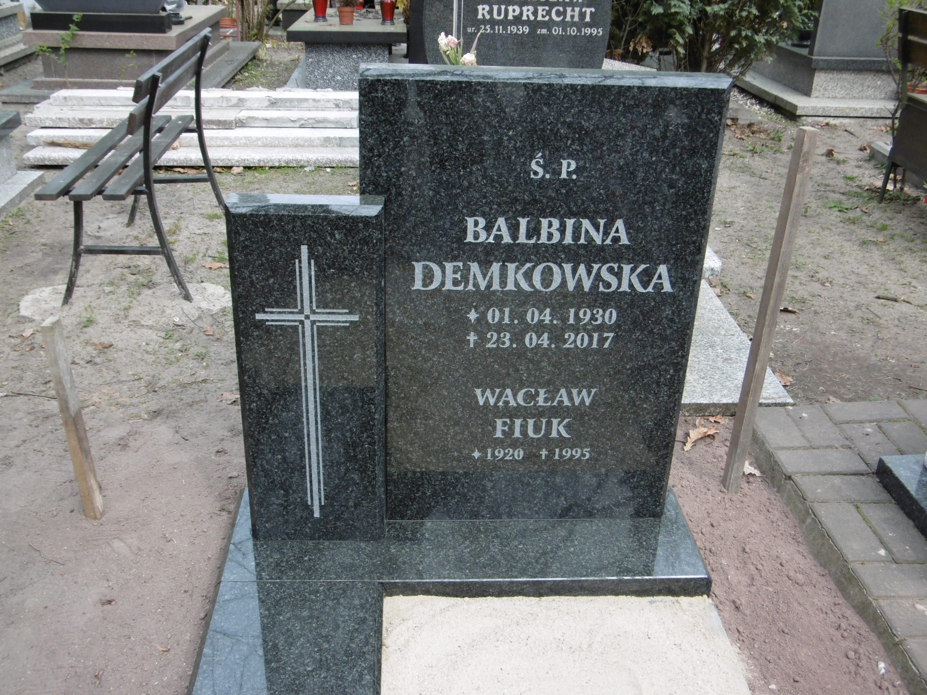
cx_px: 464
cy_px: 348
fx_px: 1018
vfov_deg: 37.7
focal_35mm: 38
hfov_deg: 49.0
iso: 100
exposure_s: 1/250
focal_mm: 6.8
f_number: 3.7
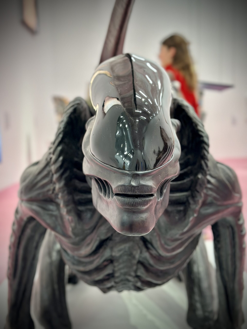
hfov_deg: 30.3
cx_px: 124
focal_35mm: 48
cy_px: 164
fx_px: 457
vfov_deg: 39.7
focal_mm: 6.86
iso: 160
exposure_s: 1/49
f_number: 1.78
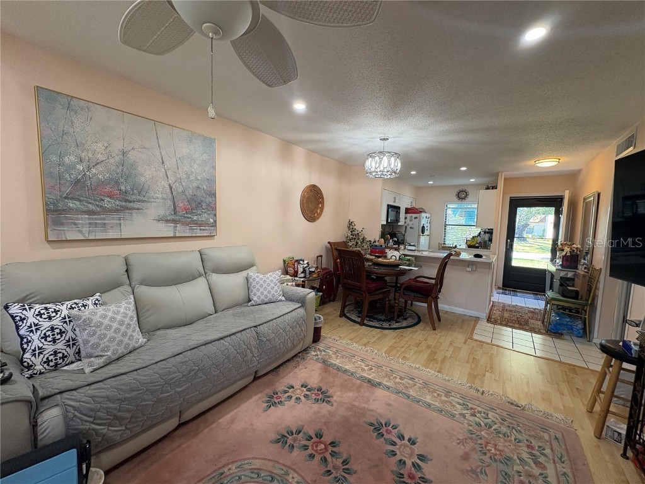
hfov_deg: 102.1
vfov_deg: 85.7
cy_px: 242
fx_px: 261
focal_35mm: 14
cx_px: 322
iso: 125
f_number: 2.2
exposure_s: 1/60
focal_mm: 2.22
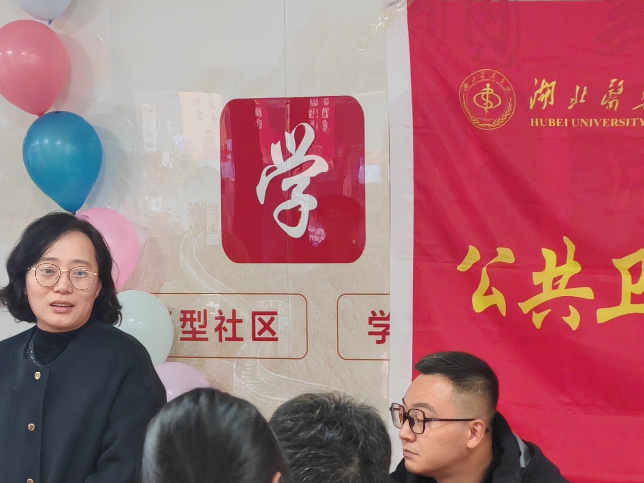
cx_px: 400
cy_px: 449
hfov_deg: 11.7
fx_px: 3144
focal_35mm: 169
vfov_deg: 8.7
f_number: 2.4
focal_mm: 8.67
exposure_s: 1/50
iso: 640
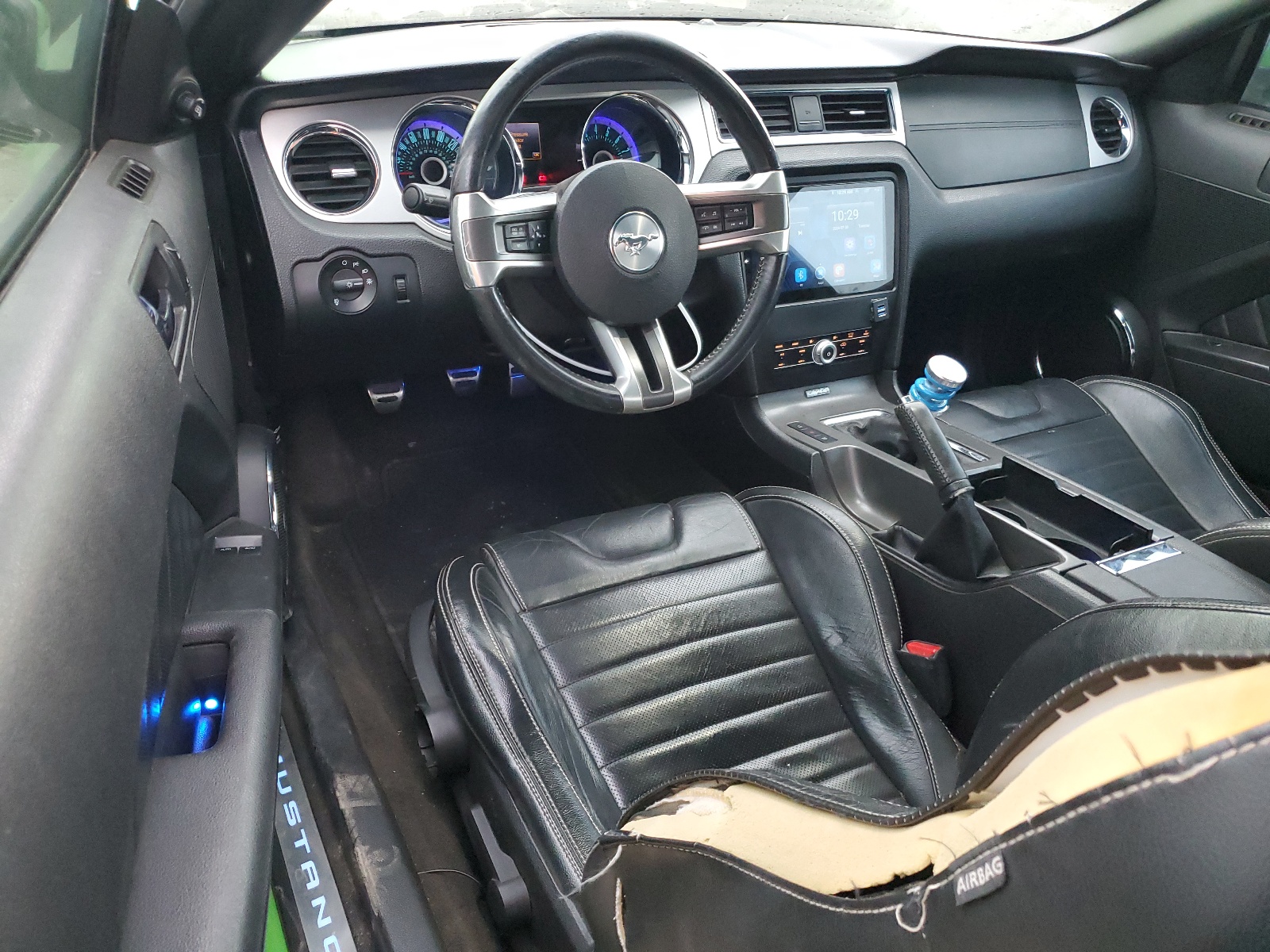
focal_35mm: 26
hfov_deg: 67.3
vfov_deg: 53.1
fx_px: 954
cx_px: 635
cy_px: 476
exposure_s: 1/60.2
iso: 406
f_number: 1.5
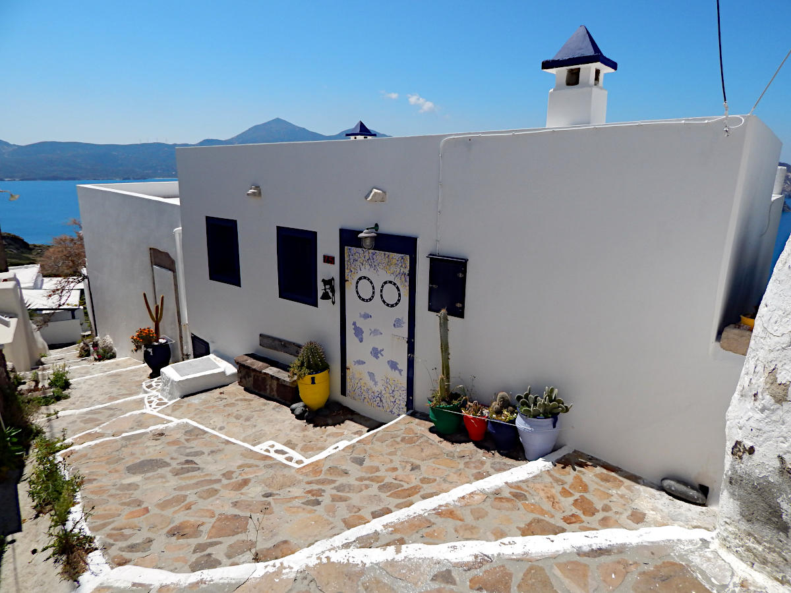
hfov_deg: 73.9
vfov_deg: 58.9
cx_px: 396
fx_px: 526
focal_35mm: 23
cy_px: 296
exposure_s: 1/1000
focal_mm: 4
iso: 125
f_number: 6
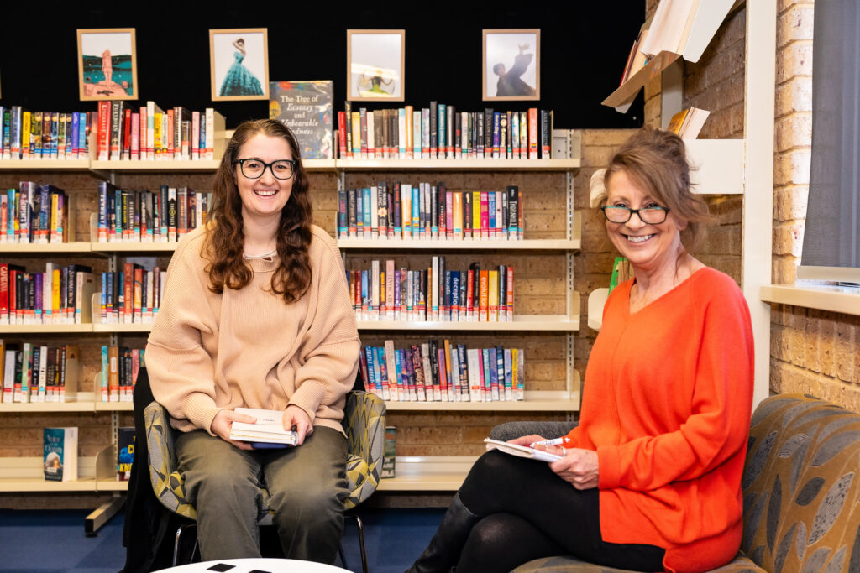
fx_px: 956
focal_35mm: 40
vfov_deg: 33.4
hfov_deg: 48.5
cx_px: 430
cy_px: 286
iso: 1600
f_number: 3.5
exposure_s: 1/160
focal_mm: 40
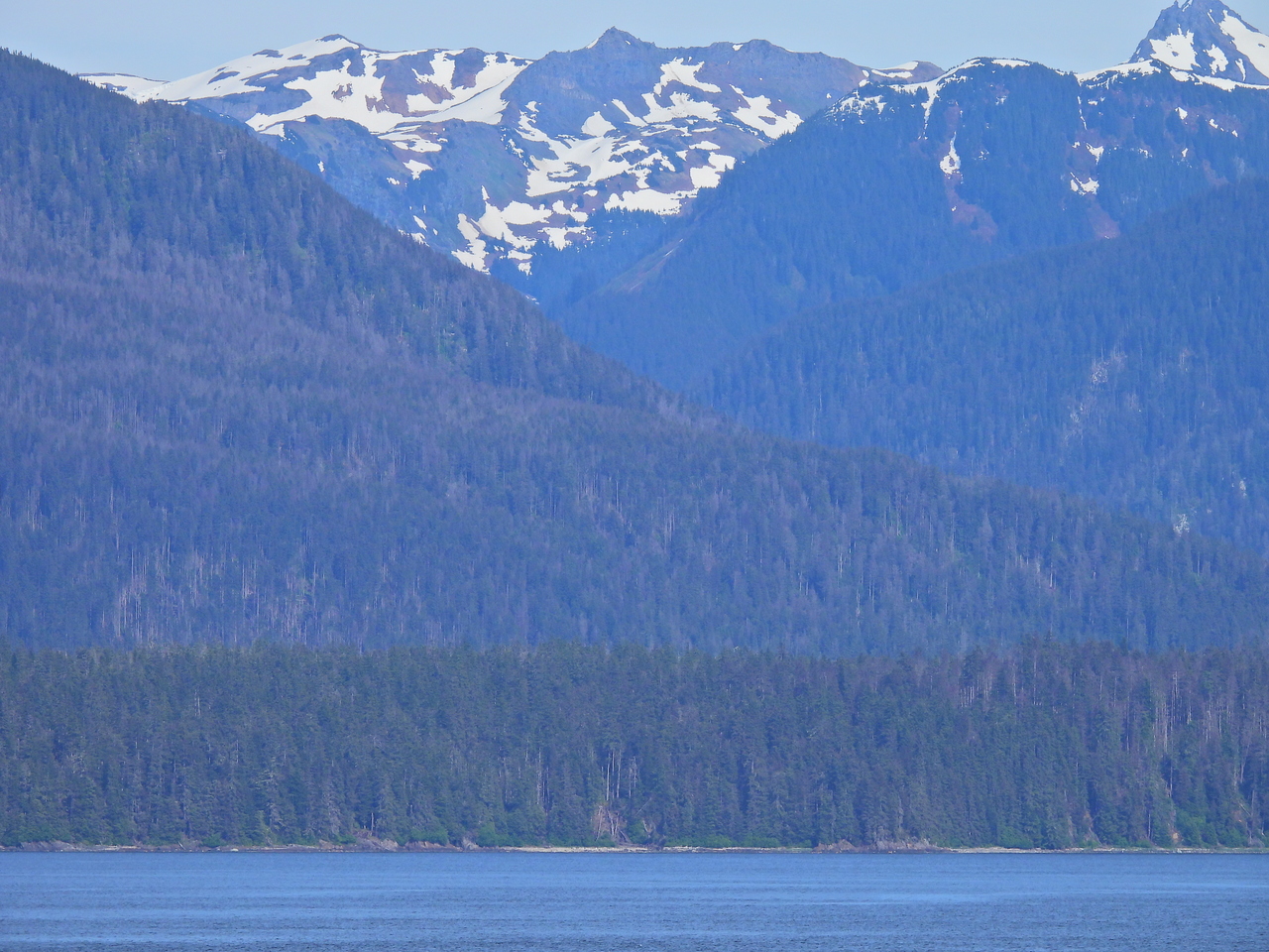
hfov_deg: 5.7
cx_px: 634
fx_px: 12831
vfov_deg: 4.2
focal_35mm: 350
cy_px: 476
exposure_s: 1/1250
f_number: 5
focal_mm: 62.5
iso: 100
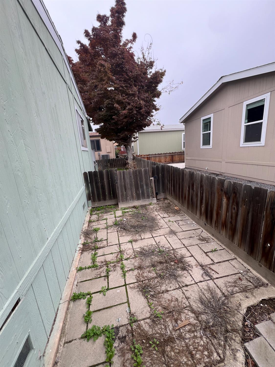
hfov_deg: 89.9
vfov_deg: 106.2
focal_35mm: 13
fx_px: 138
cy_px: 184
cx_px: 138
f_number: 1.8
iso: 32
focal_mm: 1.57
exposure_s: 1/99
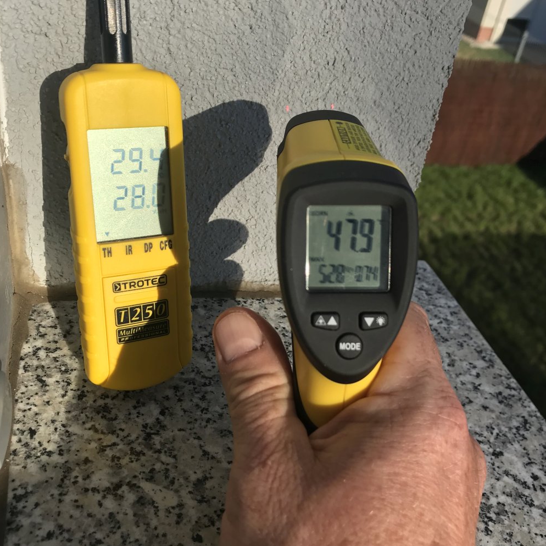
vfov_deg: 48.4
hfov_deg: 48.5
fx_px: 607
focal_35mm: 34
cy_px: 243
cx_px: 275
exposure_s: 1/1451
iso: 20
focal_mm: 3.99
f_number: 1.8
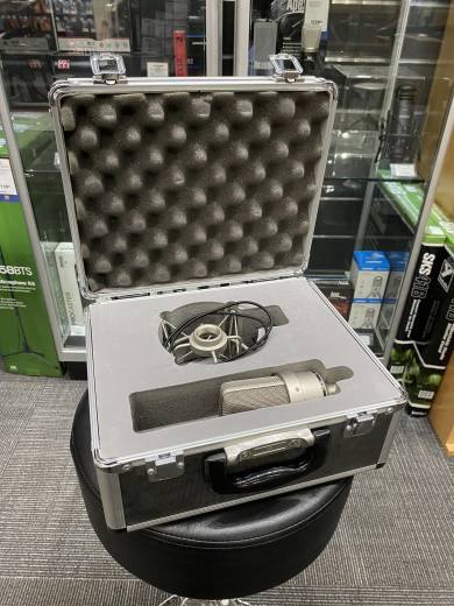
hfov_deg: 53.1
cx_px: 227
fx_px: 455
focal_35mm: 26
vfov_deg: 67.3
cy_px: 303
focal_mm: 4.25
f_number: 1.8
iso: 320
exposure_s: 1/60
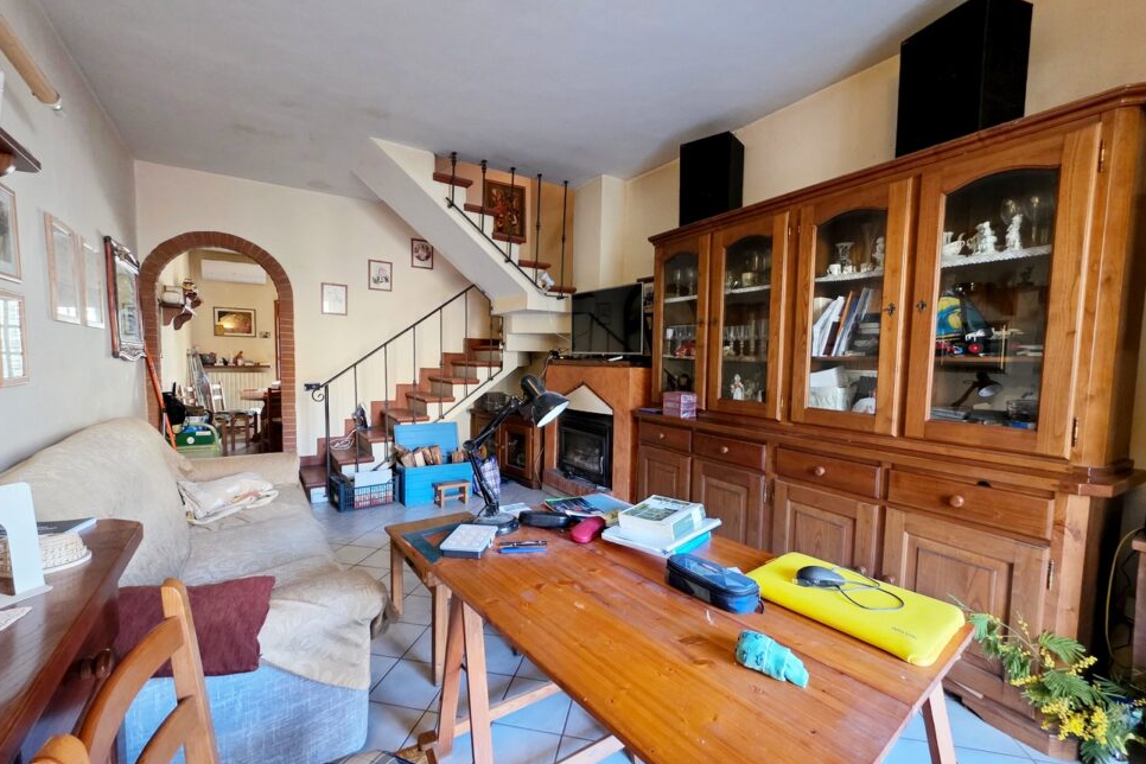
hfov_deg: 104.2
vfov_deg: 81.2
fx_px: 446
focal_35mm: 14
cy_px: 395
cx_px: 561
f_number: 1.9
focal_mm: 2.2
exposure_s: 1/50
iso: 500
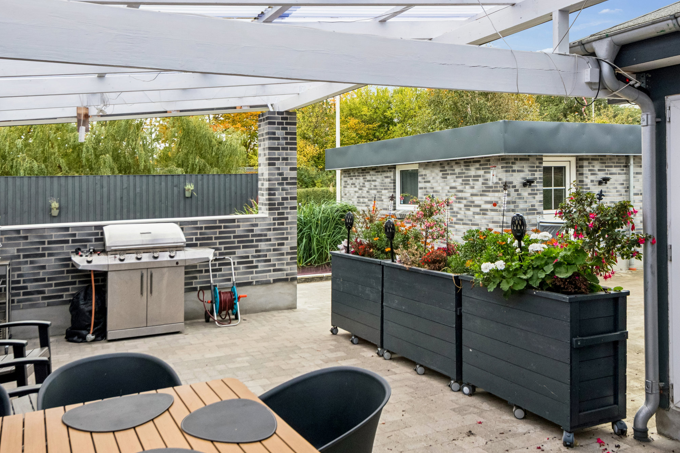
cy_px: 188
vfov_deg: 43.4
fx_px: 567
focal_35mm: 30
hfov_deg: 61.8
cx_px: 311
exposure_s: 1/200
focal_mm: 20
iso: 800
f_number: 10
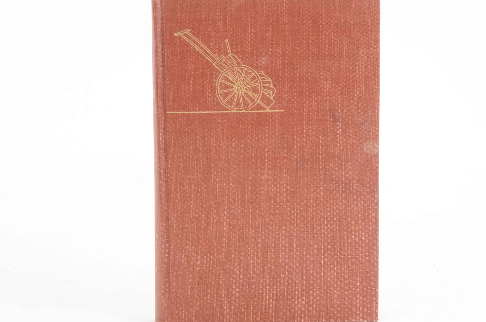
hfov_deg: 28.1
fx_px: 970
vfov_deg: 18.8
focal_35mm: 72
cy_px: 152
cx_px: 262
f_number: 11
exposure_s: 1/80
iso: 400
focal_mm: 40
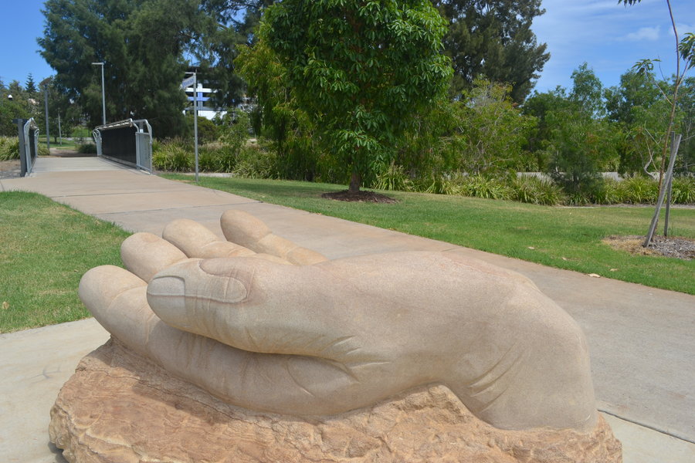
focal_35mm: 27
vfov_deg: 47.9
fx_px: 521
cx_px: 348
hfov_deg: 67.4
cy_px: 232
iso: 100
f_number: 8
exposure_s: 1/250
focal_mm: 18
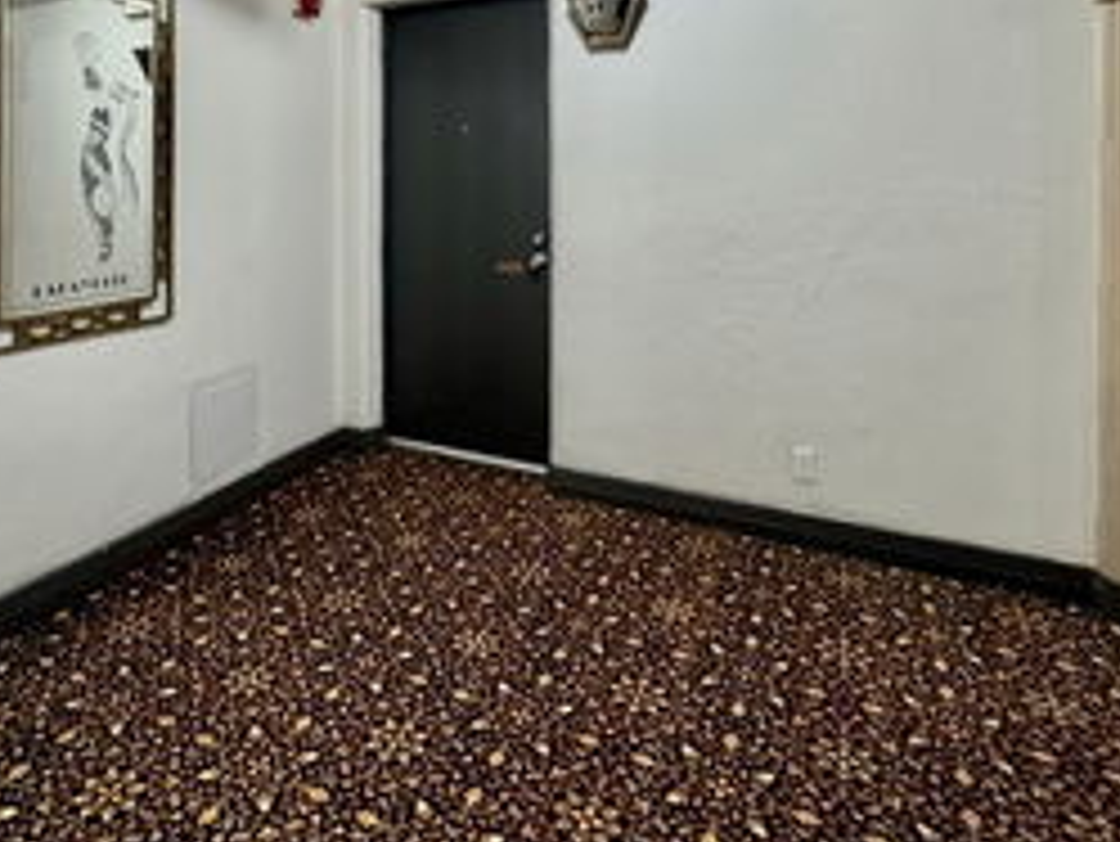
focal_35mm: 24
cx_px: 385
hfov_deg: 69.8
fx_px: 777
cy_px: 176
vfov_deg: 53.3
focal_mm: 2.22
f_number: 2.2
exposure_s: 1/60
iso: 400
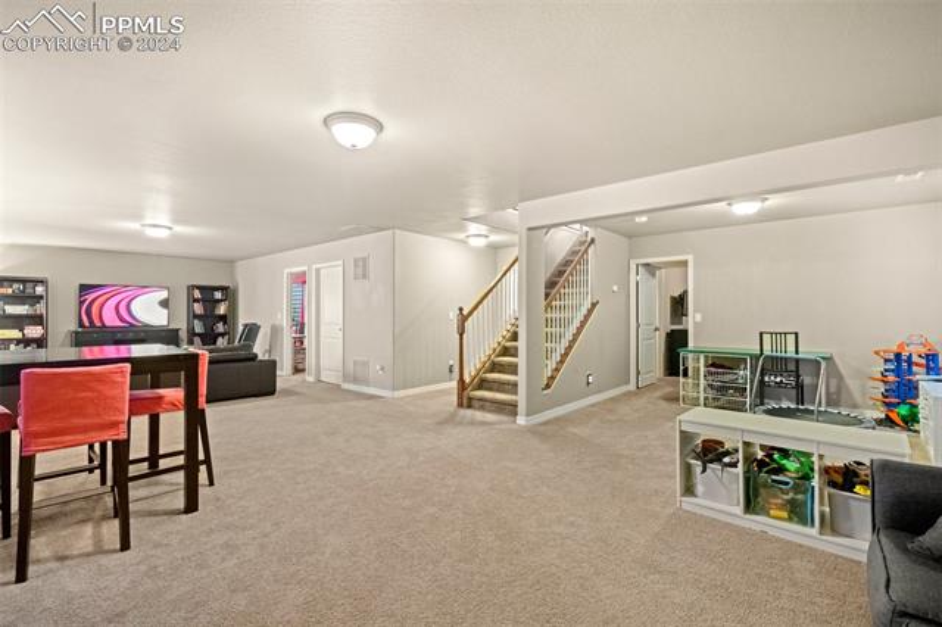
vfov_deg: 77.3
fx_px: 392
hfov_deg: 100.4
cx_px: 471
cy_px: 314
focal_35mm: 15
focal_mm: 15
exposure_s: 1/10
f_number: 10
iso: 12800
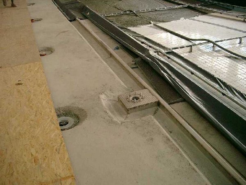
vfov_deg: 38.7
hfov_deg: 50.1
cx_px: 123
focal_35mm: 37
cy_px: 92
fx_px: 263
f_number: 2.6
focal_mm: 7.6
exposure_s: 1/125
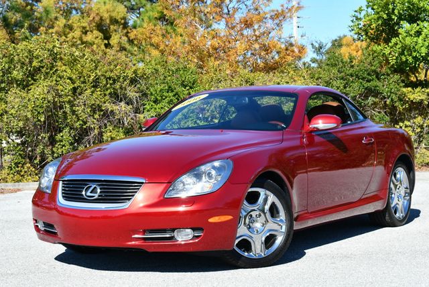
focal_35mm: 76
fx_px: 906
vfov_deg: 18.0
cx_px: 214
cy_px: 144
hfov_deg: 26.6
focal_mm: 38
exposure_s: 1/250
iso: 140
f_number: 8
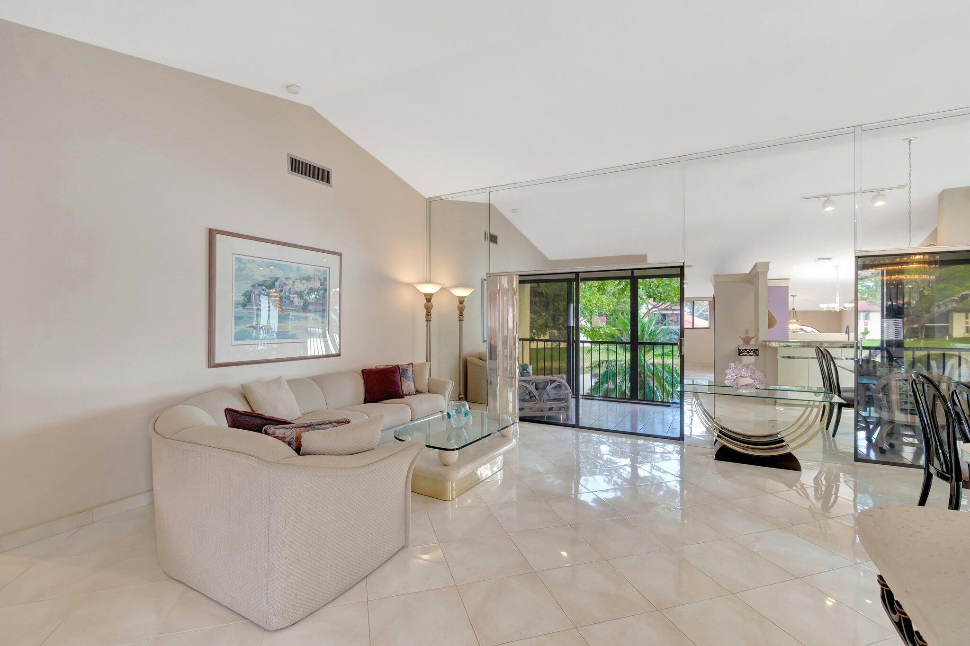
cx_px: 485
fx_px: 404
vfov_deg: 77.3
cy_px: 323
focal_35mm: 15
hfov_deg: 100.4
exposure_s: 1/13
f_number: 8
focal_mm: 10
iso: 1000
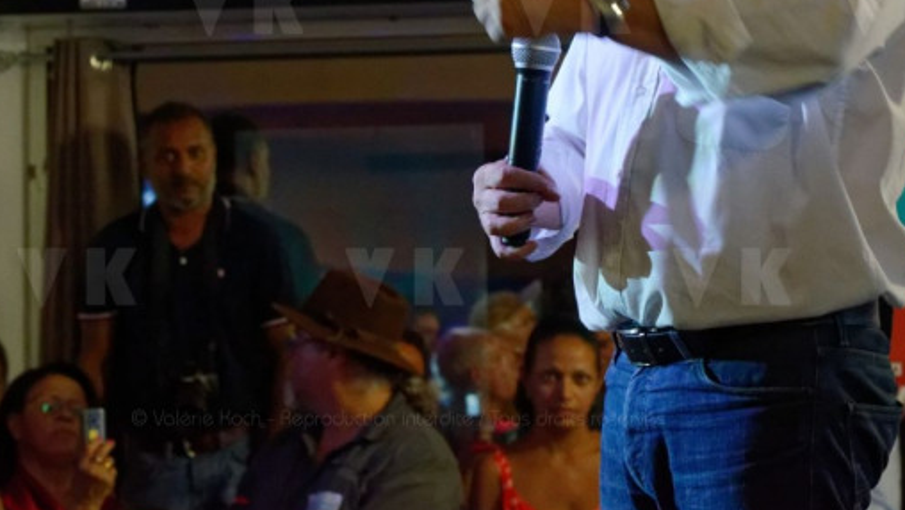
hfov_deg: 12.4
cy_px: 61
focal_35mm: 173
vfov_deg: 7.0
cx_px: 403
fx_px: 4152
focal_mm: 70
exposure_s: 1/60
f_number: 5.6
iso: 1600
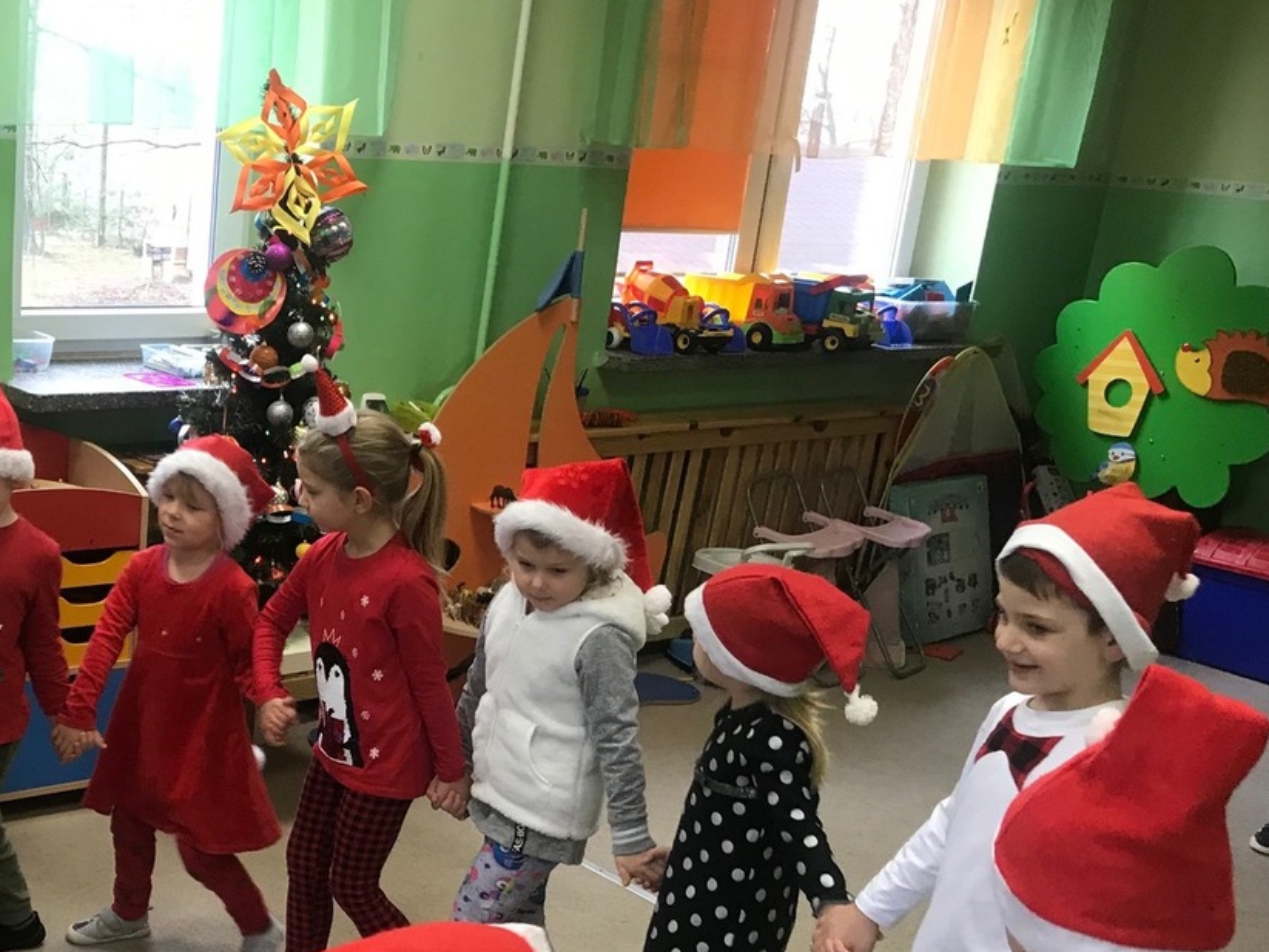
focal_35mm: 49
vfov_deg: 29.1
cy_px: 731
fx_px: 1796
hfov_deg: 37.3
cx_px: 219
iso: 32
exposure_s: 1/25
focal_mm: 3.99
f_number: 1.8
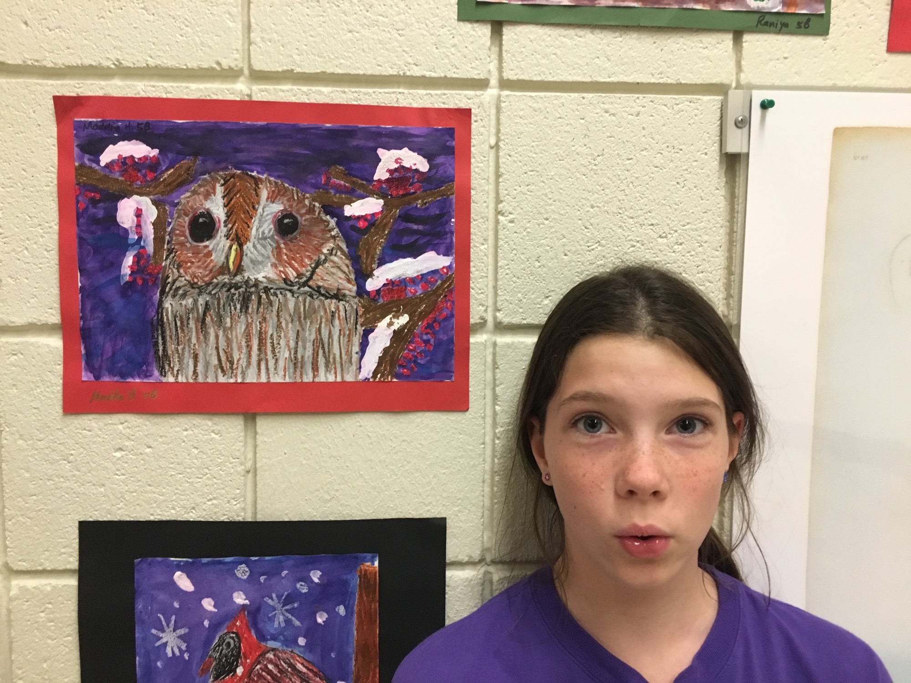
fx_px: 763
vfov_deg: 48.2
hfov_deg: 61.7
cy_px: 342
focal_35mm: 29
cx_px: 456
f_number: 2.2
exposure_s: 1/30
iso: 200
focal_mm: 4.15
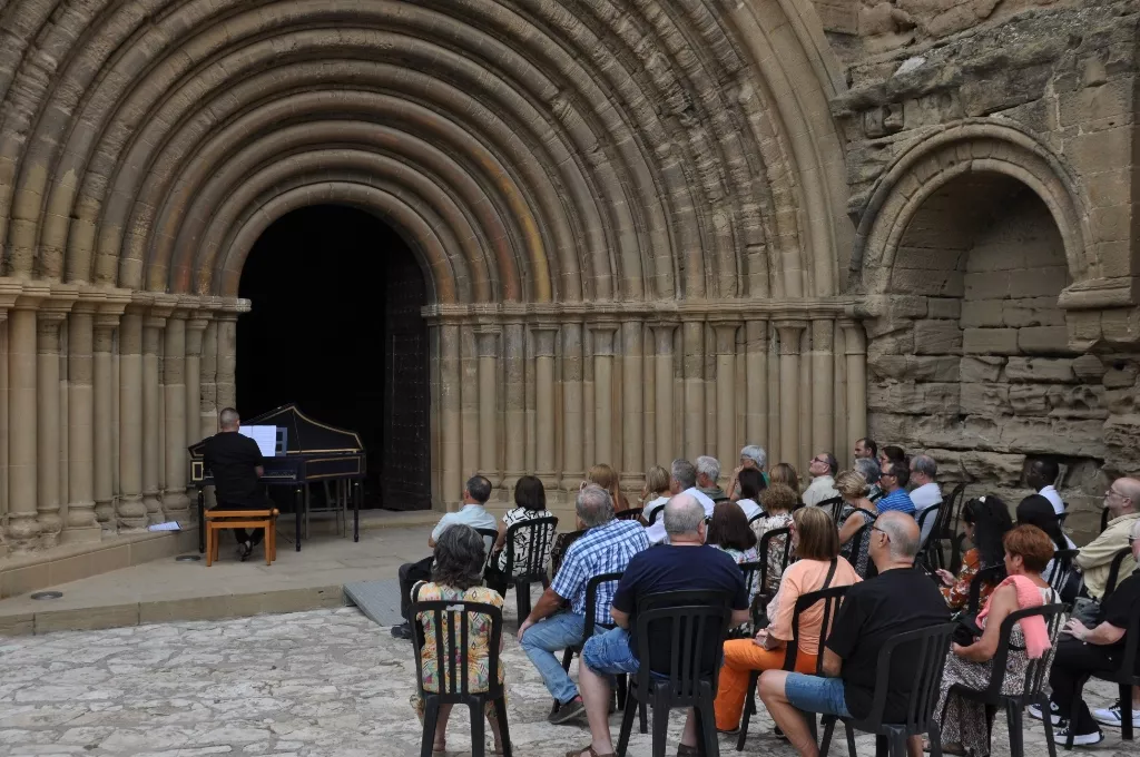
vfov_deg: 34.1
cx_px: 570
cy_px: 378
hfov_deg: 49.6
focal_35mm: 39
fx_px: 1233
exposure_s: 1/100
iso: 200
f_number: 10
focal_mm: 26
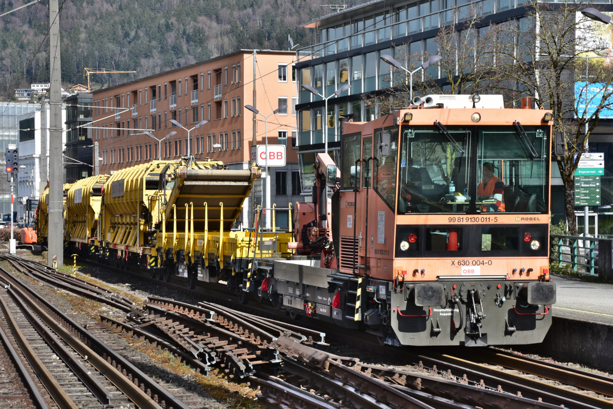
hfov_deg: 27.0
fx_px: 1277
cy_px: 204
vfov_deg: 18.2
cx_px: 306
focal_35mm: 75
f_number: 11
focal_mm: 50
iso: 125
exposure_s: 1/125
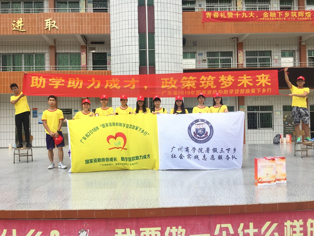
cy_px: 118
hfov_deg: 61.7
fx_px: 263
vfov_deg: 48.2
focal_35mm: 29
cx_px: 157
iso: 25
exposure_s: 1/927
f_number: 2.2
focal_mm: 4.15
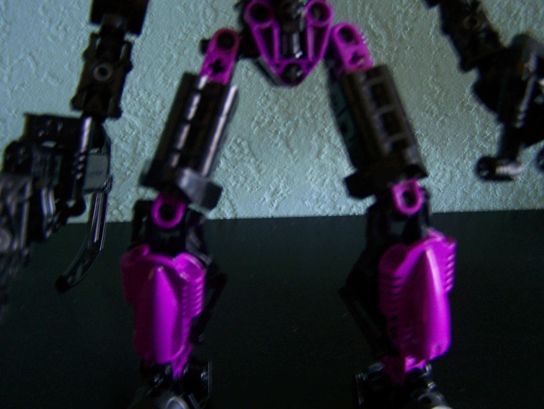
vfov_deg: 37.8
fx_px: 598
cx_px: 272
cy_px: 204
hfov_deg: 48.9
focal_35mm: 38
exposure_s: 1/8
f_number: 2.8
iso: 160
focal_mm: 6.3
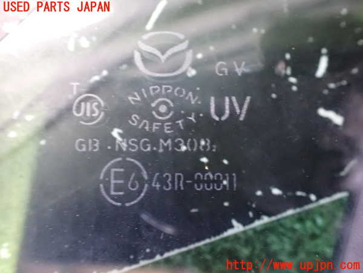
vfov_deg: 46.8
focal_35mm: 30
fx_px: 315
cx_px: 182
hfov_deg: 60.0
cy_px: 136
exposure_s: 1/25
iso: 1600
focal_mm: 5.4
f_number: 2.3
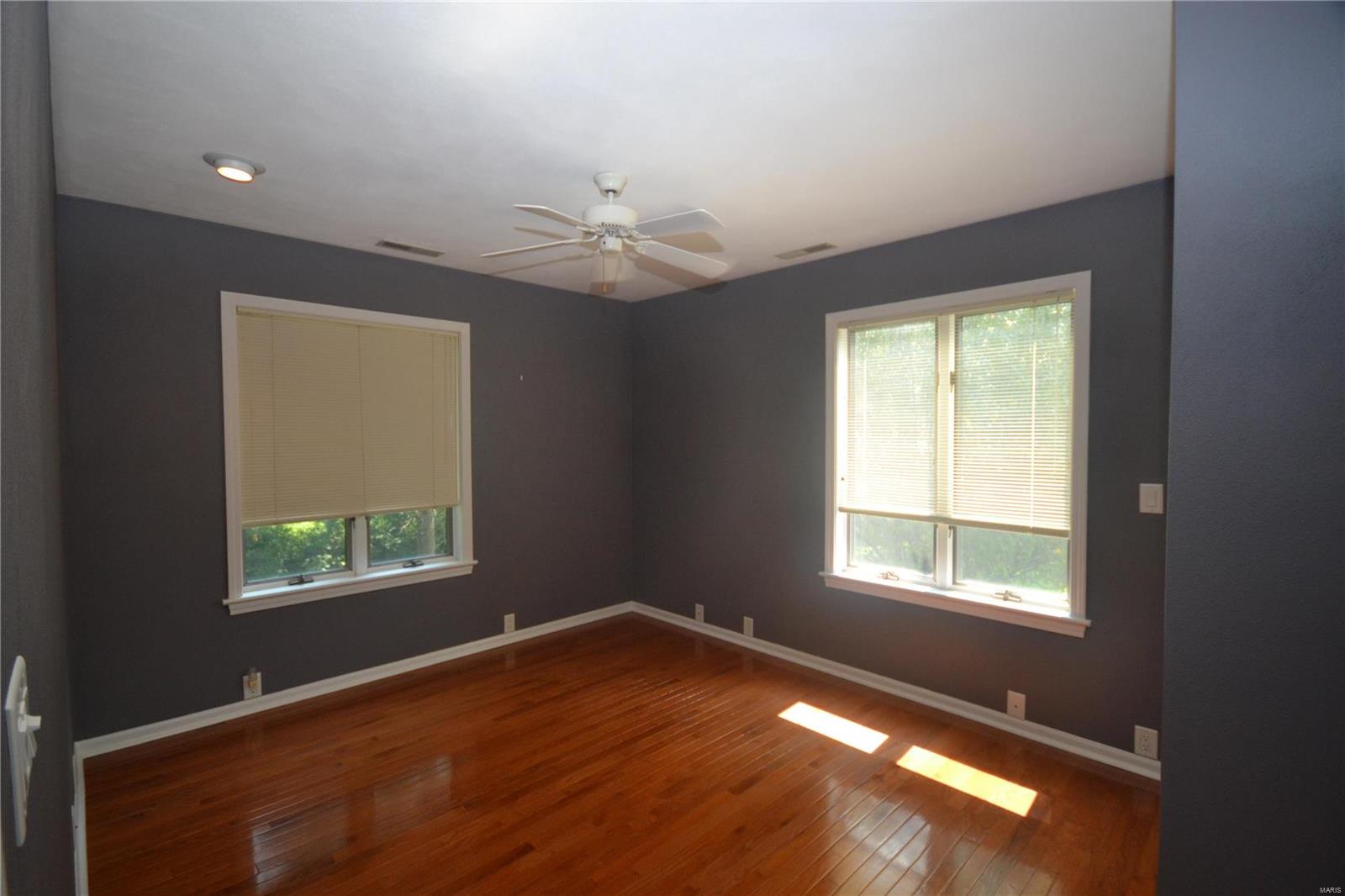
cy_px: 448
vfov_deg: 77.3
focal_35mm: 15
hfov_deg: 100.4
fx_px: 560
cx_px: 672
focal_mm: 10
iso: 720
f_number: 4
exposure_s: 1/60
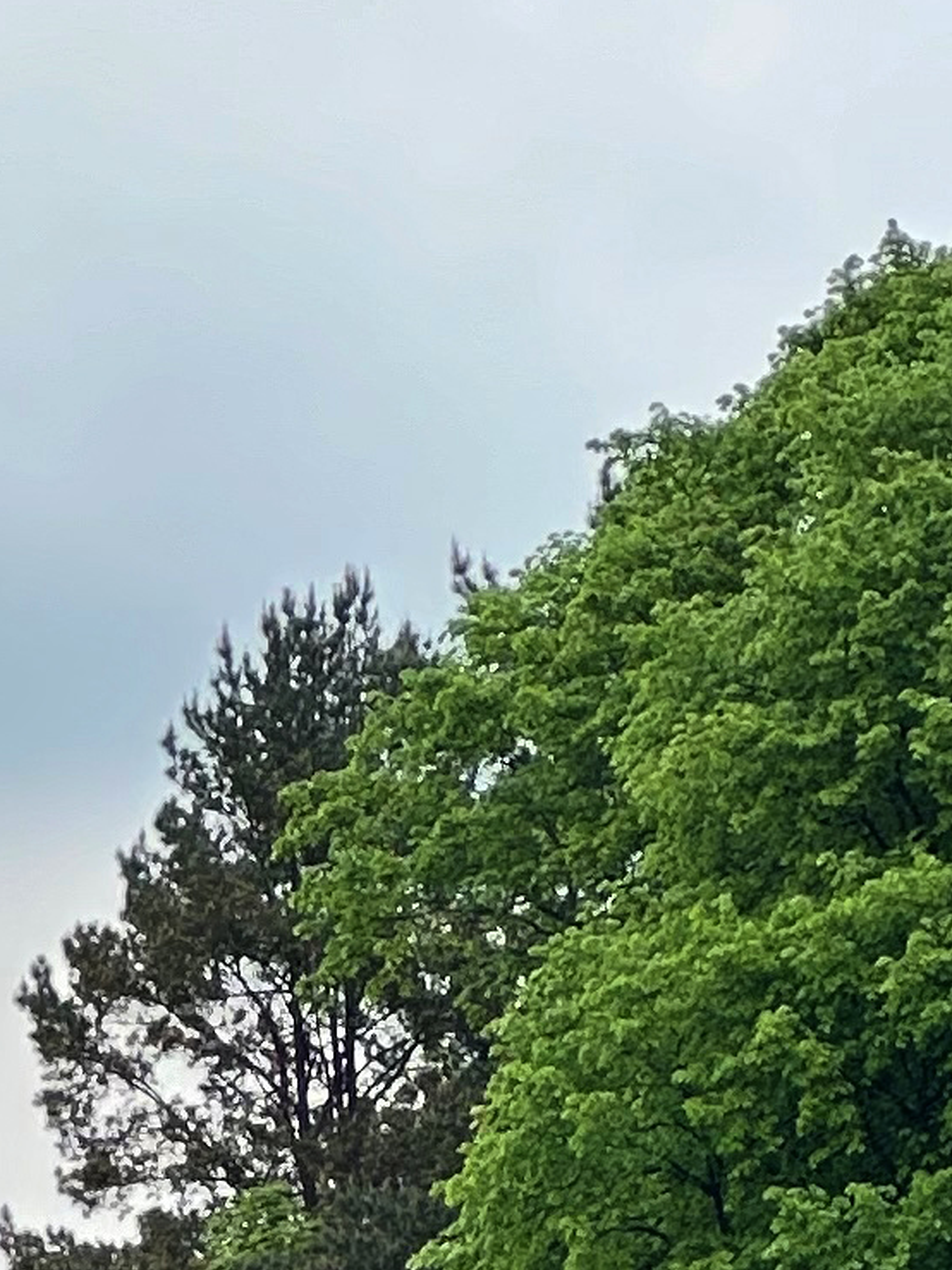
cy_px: 2837
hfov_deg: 3.5
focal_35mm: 420
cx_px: -352
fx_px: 15405
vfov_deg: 4.6
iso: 32
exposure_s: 1/108
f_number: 2.8
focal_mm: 9
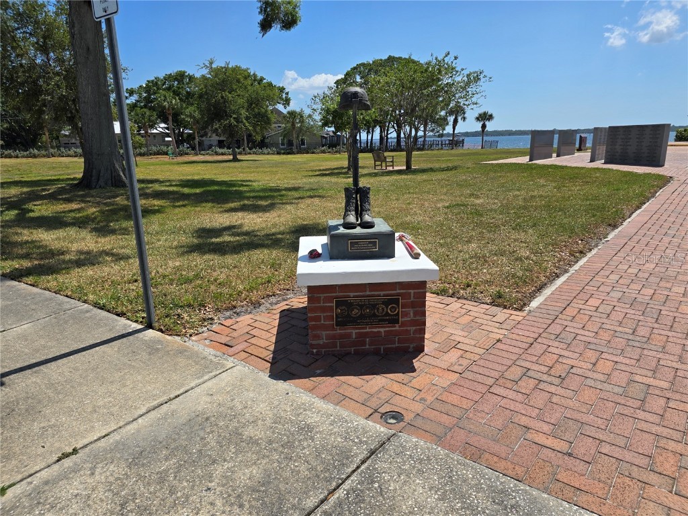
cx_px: 344
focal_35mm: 23
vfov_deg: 58.9
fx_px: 457
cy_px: 258
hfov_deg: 73.9
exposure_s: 1/1084
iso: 12
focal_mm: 6.3
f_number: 1.7
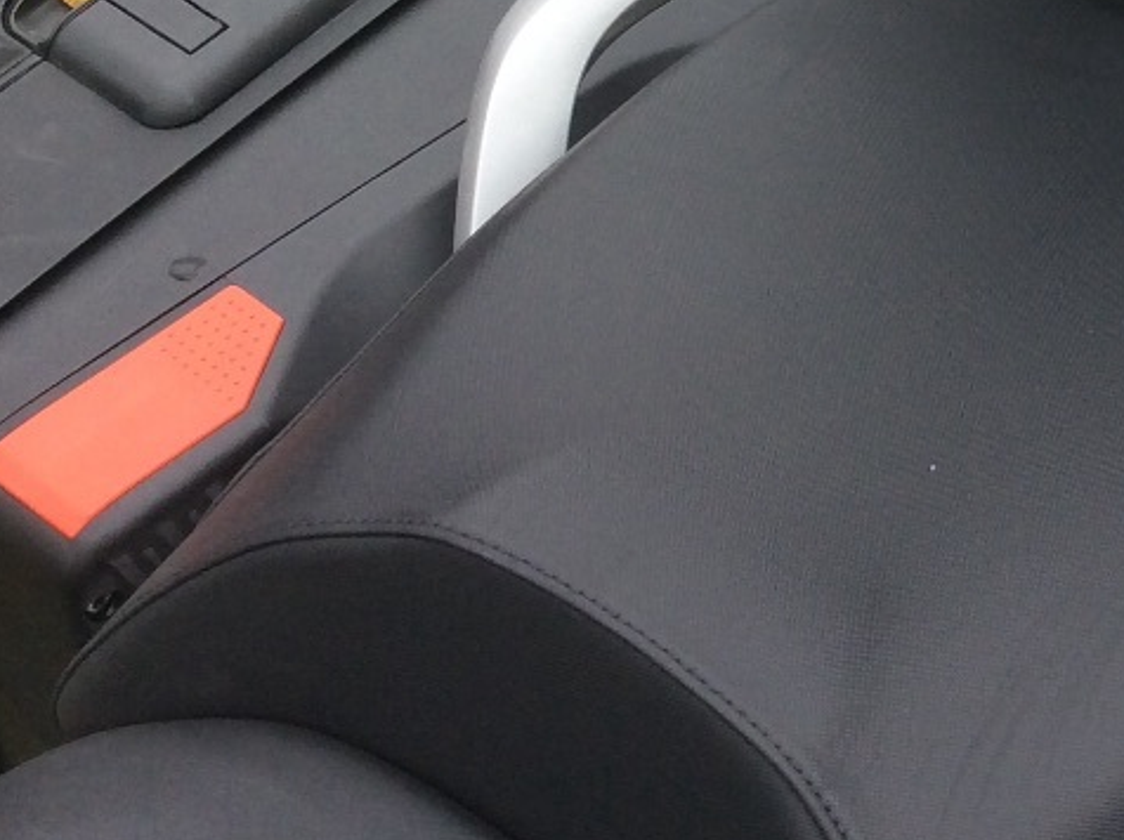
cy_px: -134
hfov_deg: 21.7
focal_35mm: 86
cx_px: 1195
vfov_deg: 16.5
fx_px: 2790
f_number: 2.4
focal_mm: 3.3
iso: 32
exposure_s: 1/502
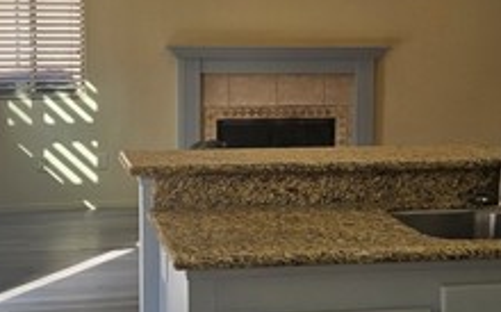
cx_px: 248
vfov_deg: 18.3
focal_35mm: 71
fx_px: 968
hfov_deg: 29.0
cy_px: 118
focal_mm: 5.4
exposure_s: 1/326
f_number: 1.8
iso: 25
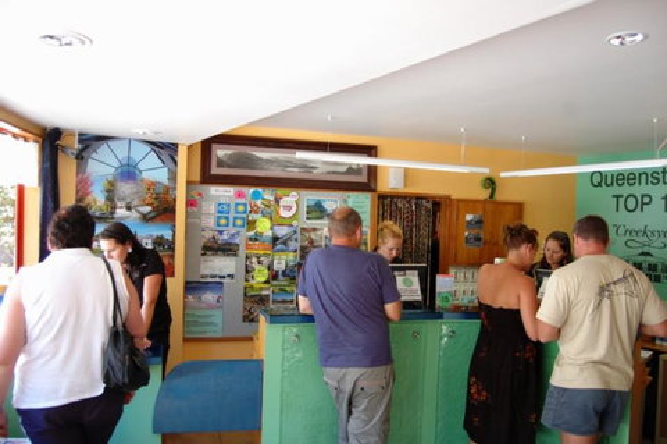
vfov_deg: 47.8
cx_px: 334
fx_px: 500
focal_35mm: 27
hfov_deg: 67.4
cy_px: 222
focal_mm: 18
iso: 400
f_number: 4
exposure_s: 1/60
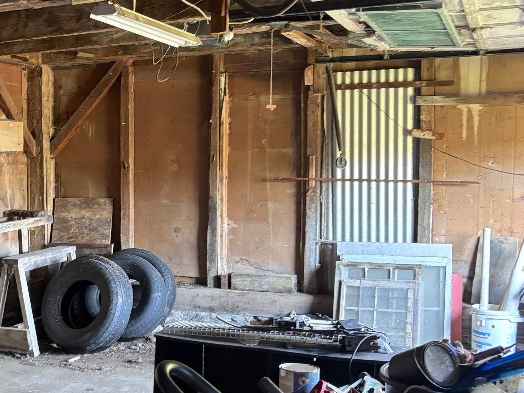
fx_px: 817
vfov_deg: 27.0
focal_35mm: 54
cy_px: 212
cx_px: 84
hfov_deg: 34.2
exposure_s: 1/40
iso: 400
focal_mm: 5.96
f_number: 1.6
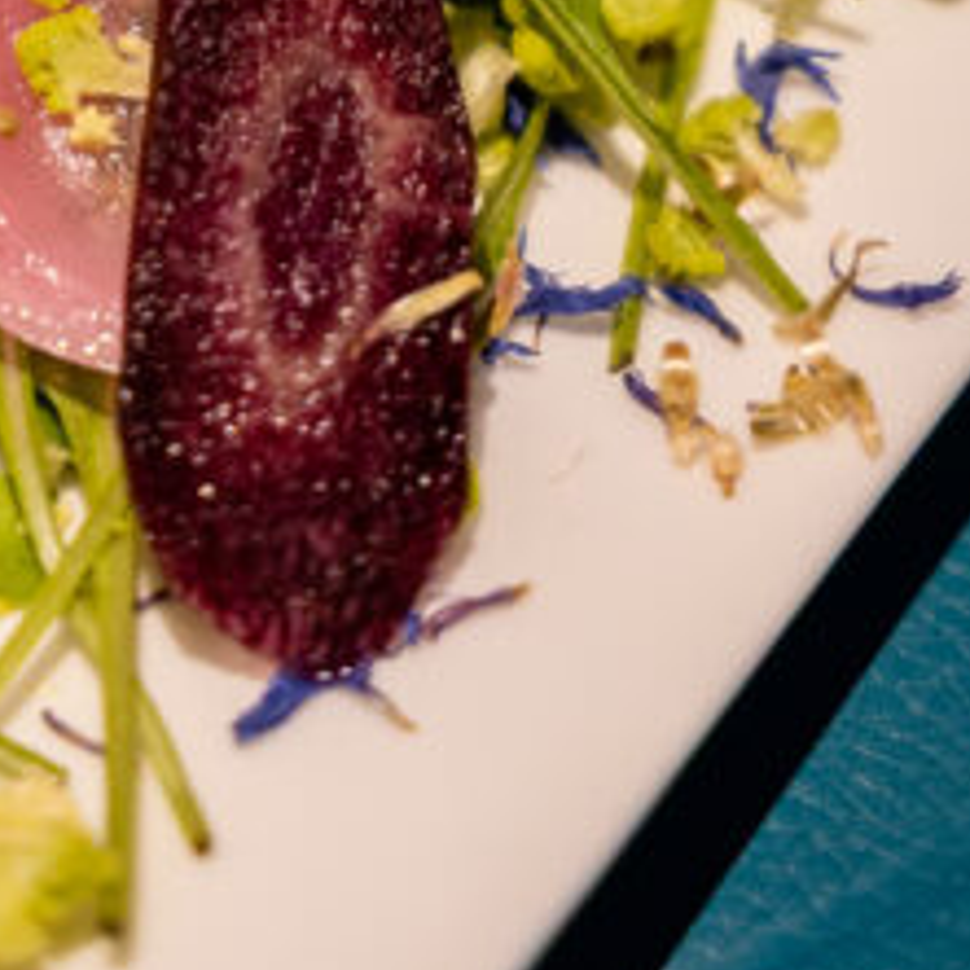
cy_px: -724
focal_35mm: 192
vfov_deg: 8.8
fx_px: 6079
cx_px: 151
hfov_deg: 9.1
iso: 800
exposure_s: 1/50
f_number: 3.5
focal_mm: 48.7
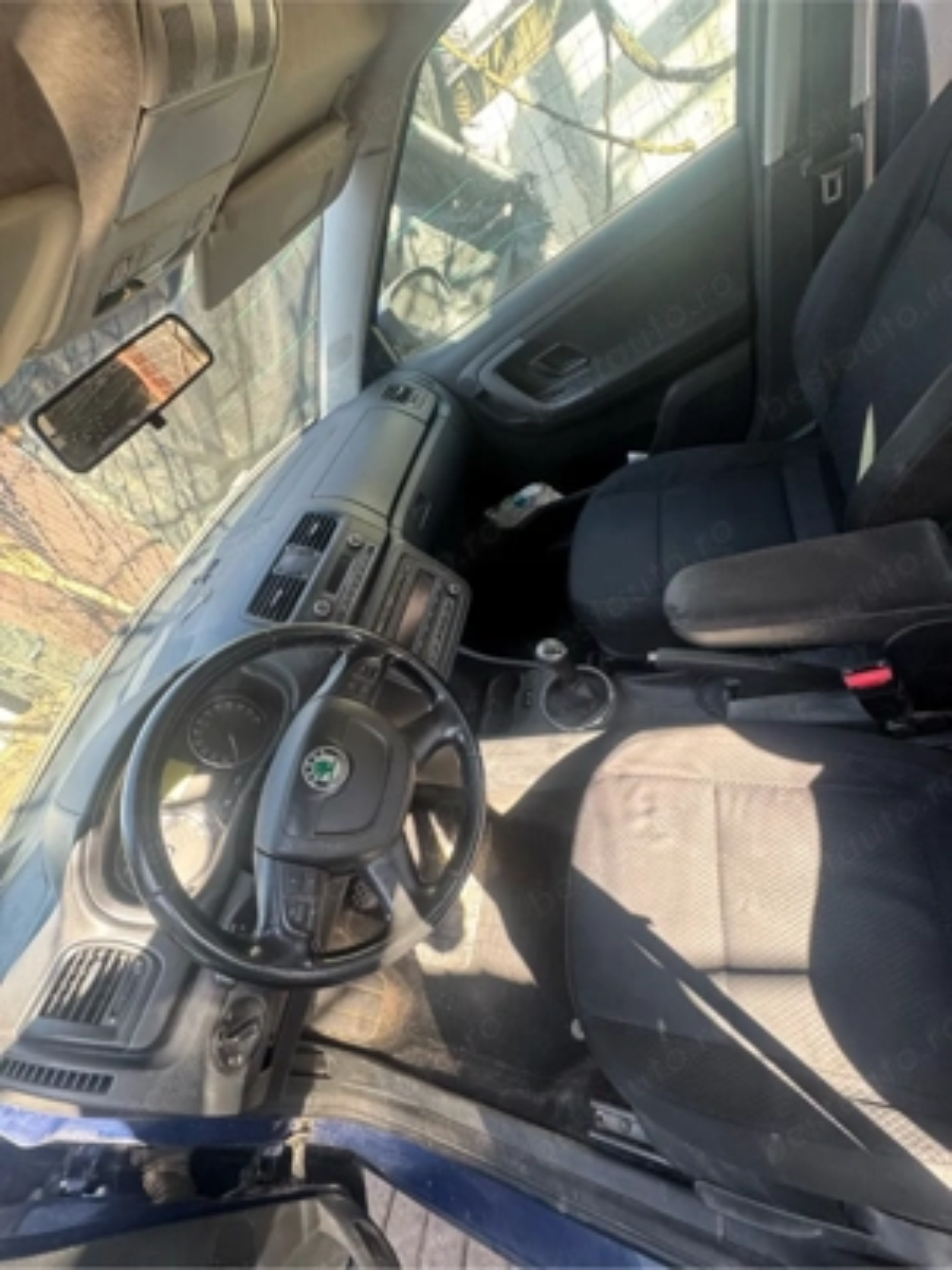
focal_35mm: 14
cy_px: 635
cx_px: 476
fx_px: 513
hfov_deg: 85.7
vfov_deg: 102.1
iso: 200
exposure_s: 1/99
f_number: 2.2
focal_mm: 2.22
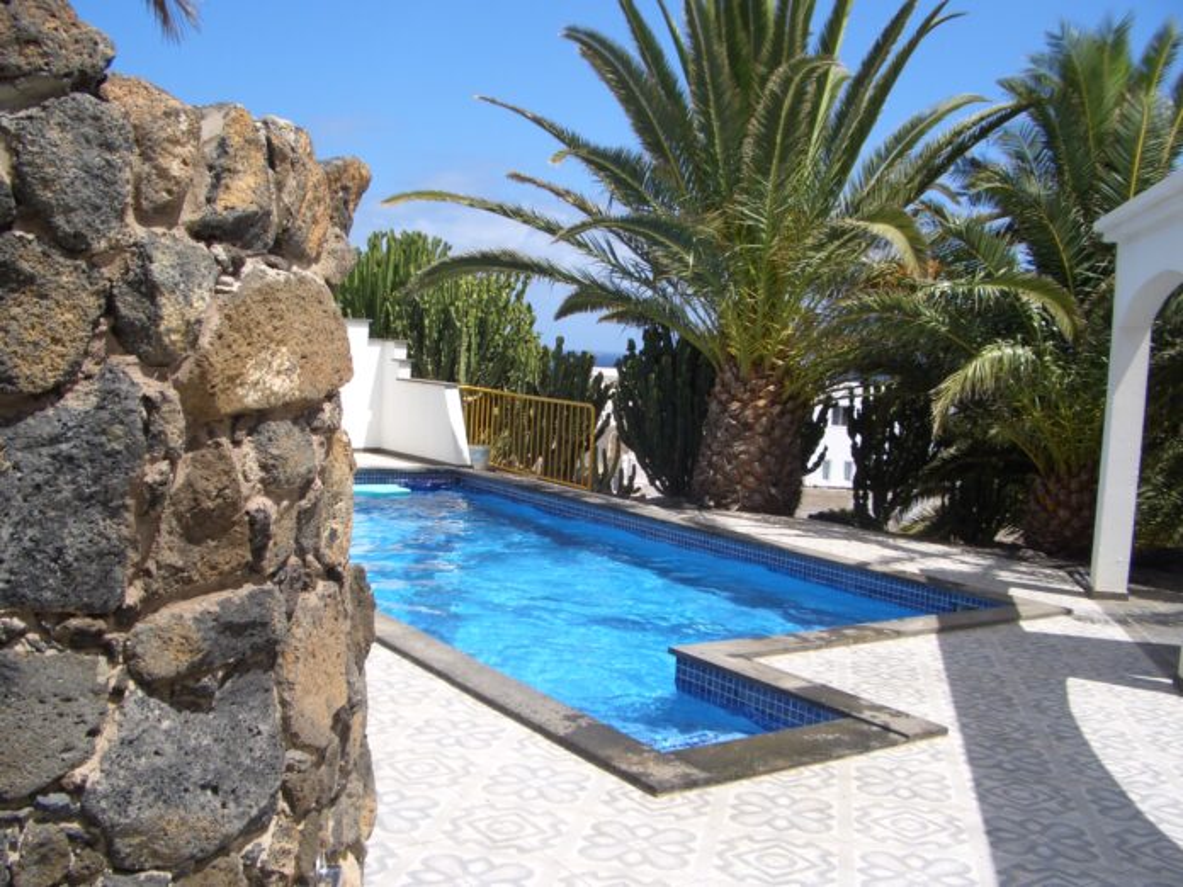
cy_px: 444
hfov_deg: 52.6
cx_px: 592
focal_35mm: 35
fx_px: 1196
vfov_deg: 40.7
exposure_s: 1/400
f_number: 4.3
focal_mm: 5.8
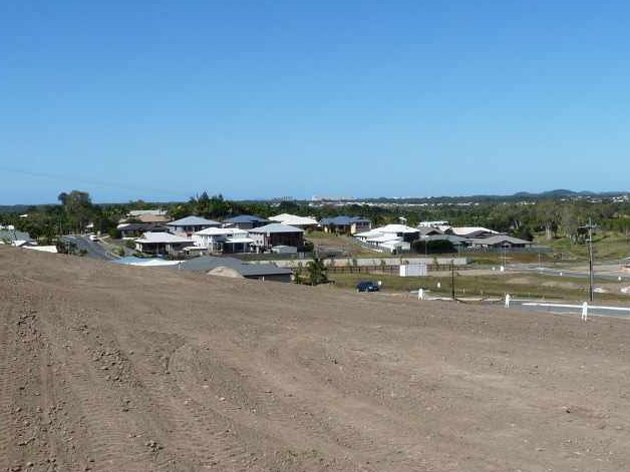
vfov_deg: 27.0
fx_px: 983
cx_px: 313
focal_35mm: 54
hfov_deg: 35.5
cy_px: 237
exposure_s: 1/400
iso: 100
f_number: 7.1
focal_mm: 5.4
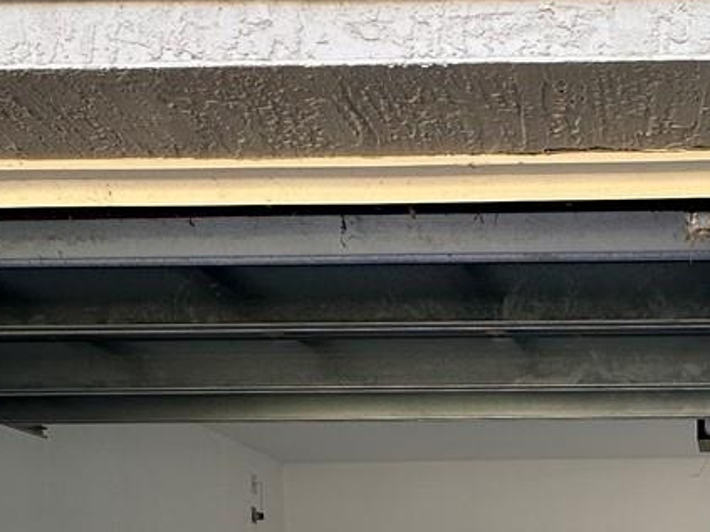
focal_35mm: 53
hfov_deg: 32.9
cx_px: 727
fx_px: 1087
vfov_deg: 24.1
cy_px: 696
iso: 50
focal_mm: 2.22
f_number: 2.2
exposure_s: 1/120
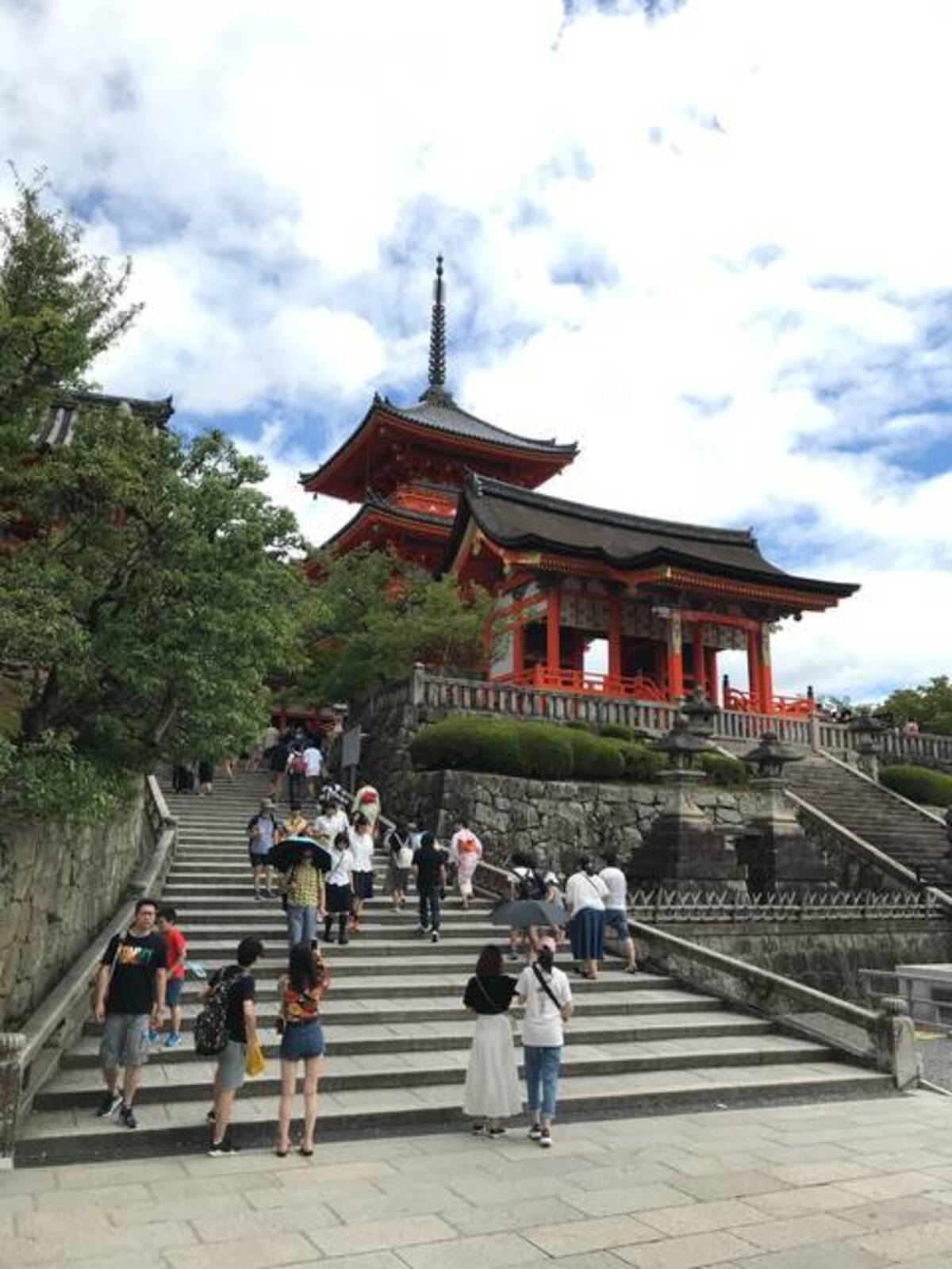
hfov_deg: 49.7
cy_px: 634
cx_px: 476
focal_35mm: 28
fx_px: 1027
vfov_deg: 63.4
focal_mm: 3.99
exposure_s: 1/1842
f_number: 1.8
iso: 20
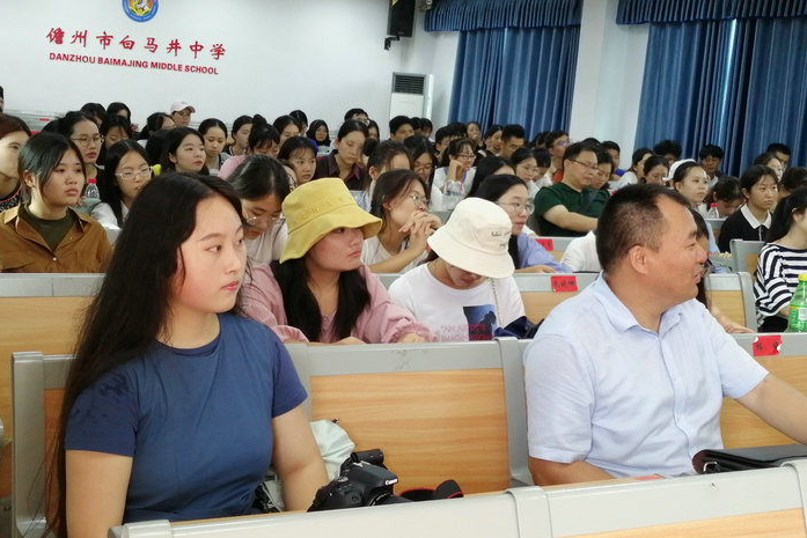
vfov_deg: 28.6
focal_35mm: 47
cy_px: 239
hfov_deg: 41.9
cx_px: 403
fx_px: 1054
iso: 100
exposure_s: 1/30
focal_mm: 3.62
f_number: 1.8
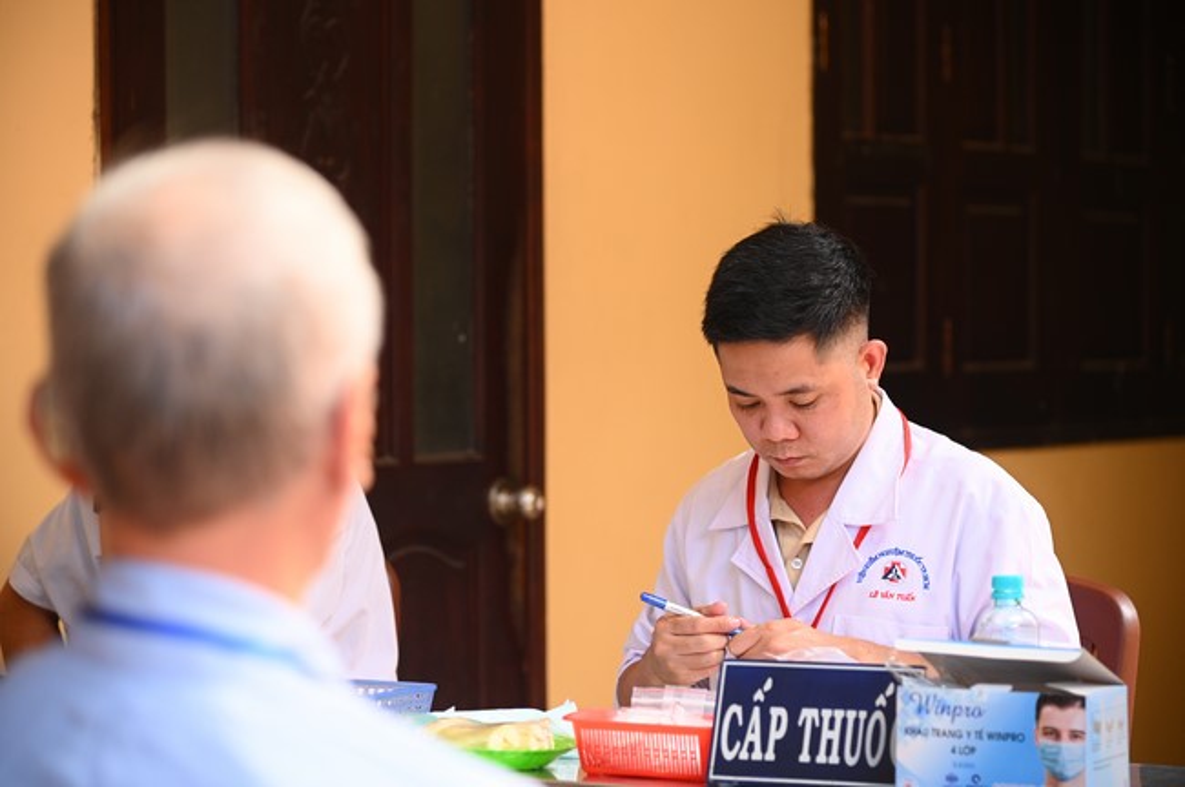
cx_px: 592
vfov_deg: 11.4
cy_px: 394
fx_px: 3946
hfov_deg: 17.1
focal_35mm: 120
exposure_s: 1/200
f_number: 4
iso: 800
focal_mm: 120
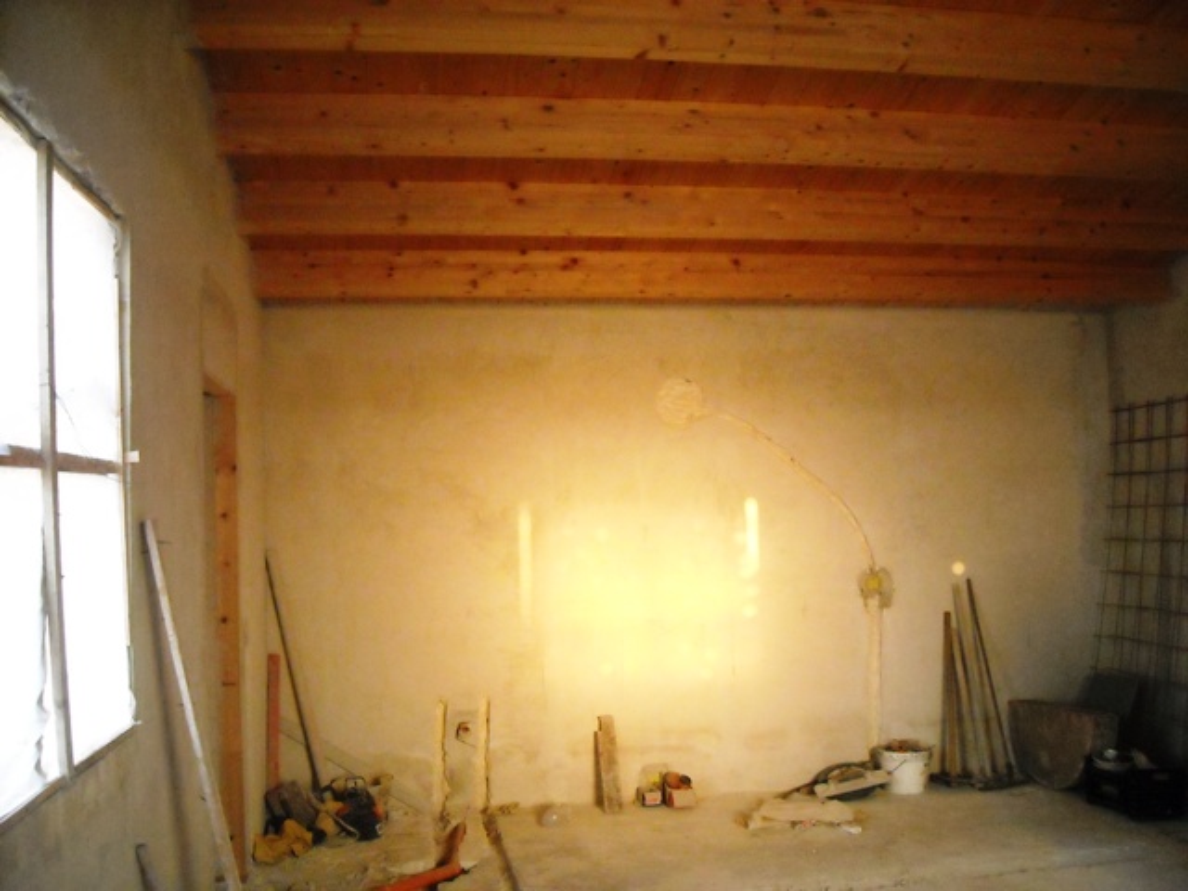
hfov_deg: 52.6
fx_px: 1201
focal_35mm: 35
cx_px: 594
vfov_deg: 40.7
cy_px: 446
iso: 800
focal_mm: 5.7
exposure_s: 1/125
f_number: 2.8
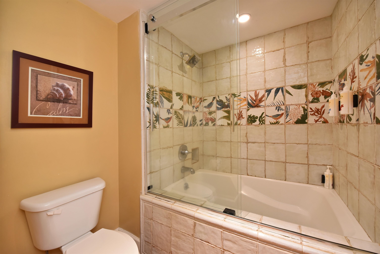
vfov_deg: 81.2
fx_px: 148
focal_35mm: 14
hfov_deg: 104.2
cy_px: 127
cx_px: 190
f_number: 16
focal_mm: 14
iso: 2500
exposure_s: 1/60
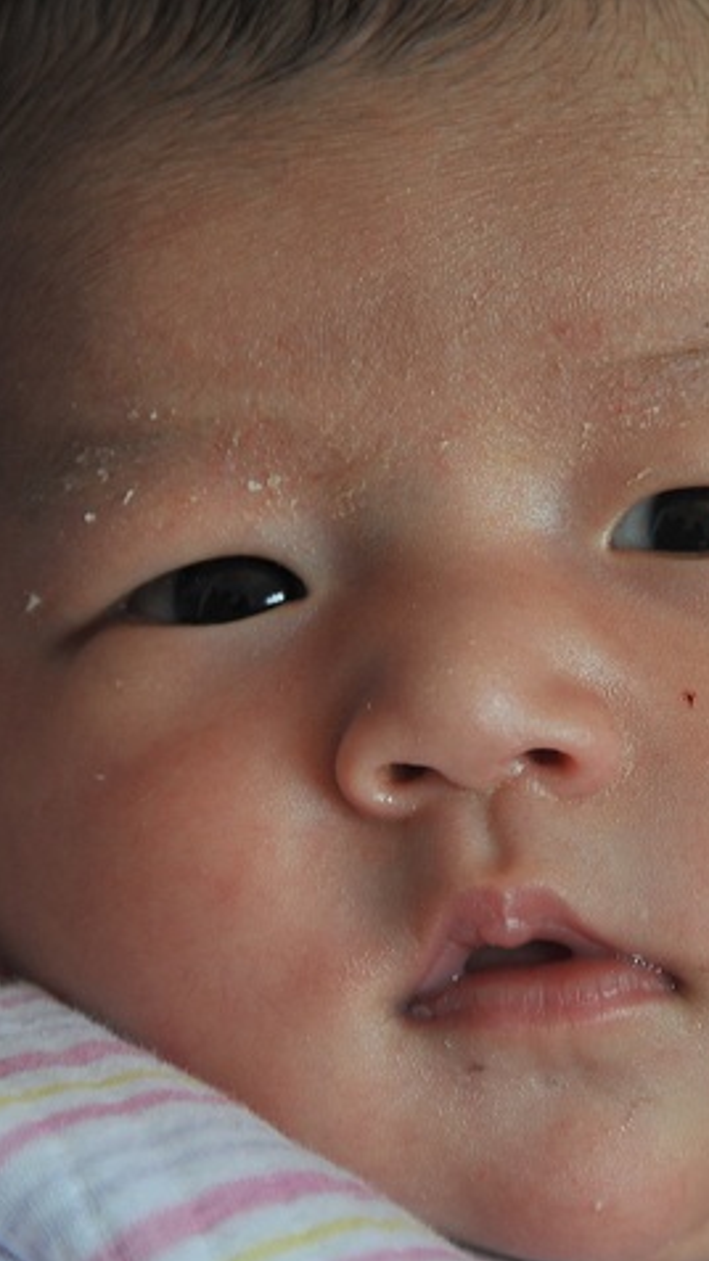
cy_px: 605
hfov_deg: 2.3
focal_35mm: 519
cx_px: 598
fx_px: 17361
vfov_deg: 4.2
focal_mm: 300
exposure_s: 1/80
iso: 320
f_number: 5.6
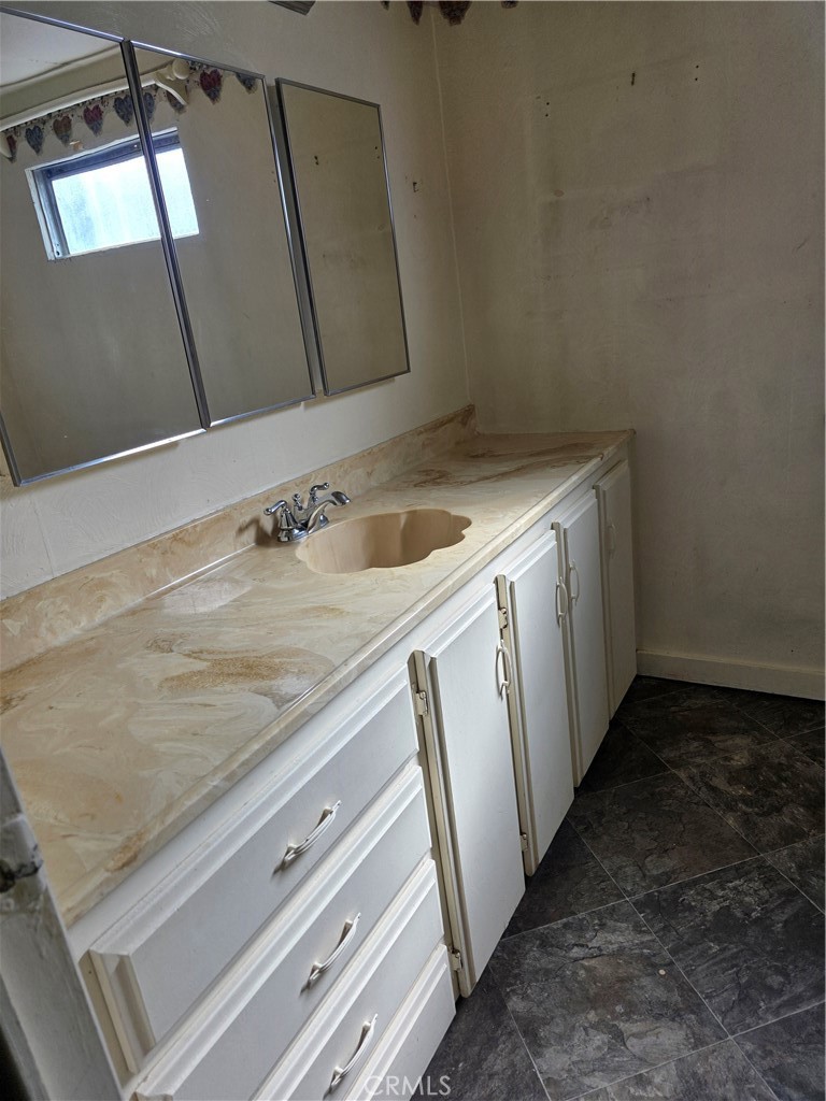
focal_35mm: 23
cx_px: 413
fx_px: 732
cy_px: 550
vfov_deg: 73.9
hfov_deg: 58.9
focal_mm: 6.3
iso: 50
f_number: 1.7
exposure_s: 1/359
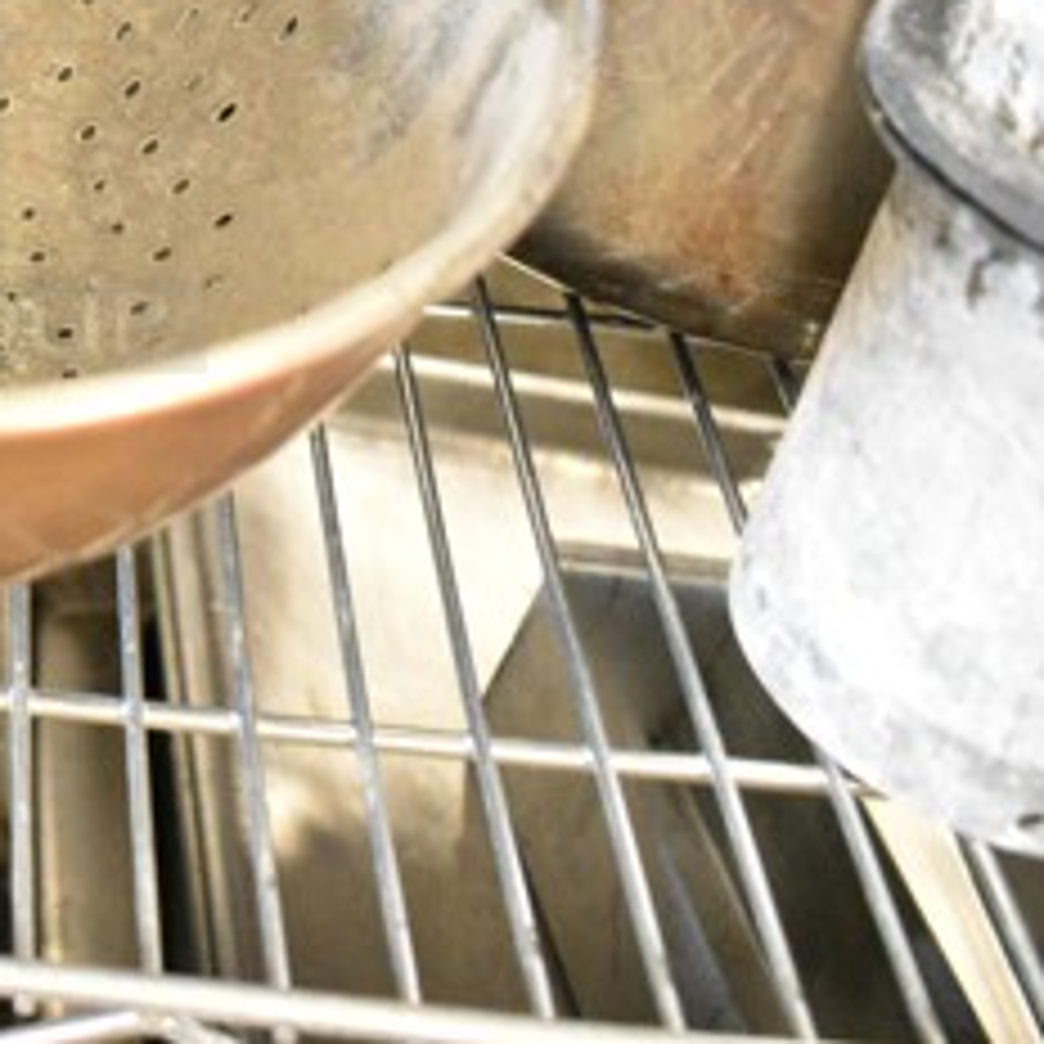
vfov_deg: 25.1
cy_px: 135
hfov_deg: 23.0
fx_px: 2286
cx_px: -292
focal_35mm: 67
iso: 6400
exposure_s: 1/60
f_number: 4
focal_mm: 20
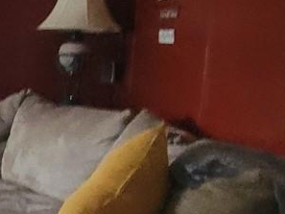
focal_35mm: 70
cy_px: 140
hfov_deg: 18.3
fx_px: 577
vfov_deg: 21.0
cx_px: -286
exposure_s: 1/30
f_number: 2.2
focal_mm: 2.2
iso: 400
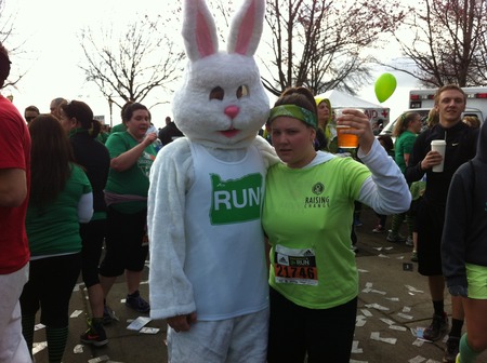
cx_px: 244
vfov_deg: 40.6
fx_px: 492
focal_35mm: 35
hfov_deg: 52.7
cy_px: 182
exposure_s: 1/540
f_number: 2.8
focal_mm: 3.85
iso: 80
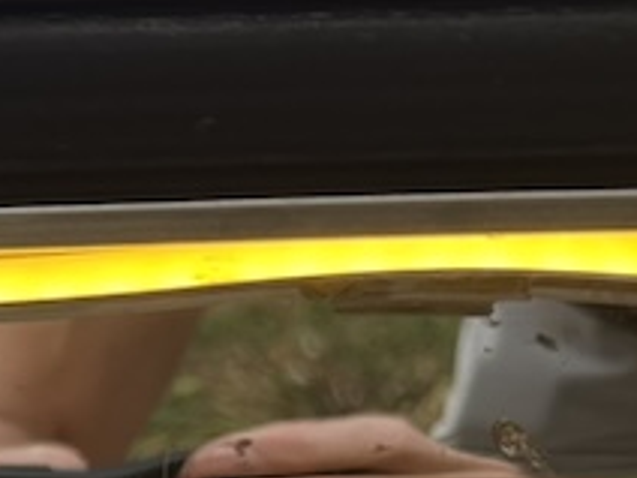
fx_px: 2079
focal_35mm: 113
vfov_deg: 12.0
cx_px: -153
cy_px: 875
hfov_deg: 16.6
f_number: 1.78
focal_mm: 6.76
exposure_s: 1/379
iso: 80
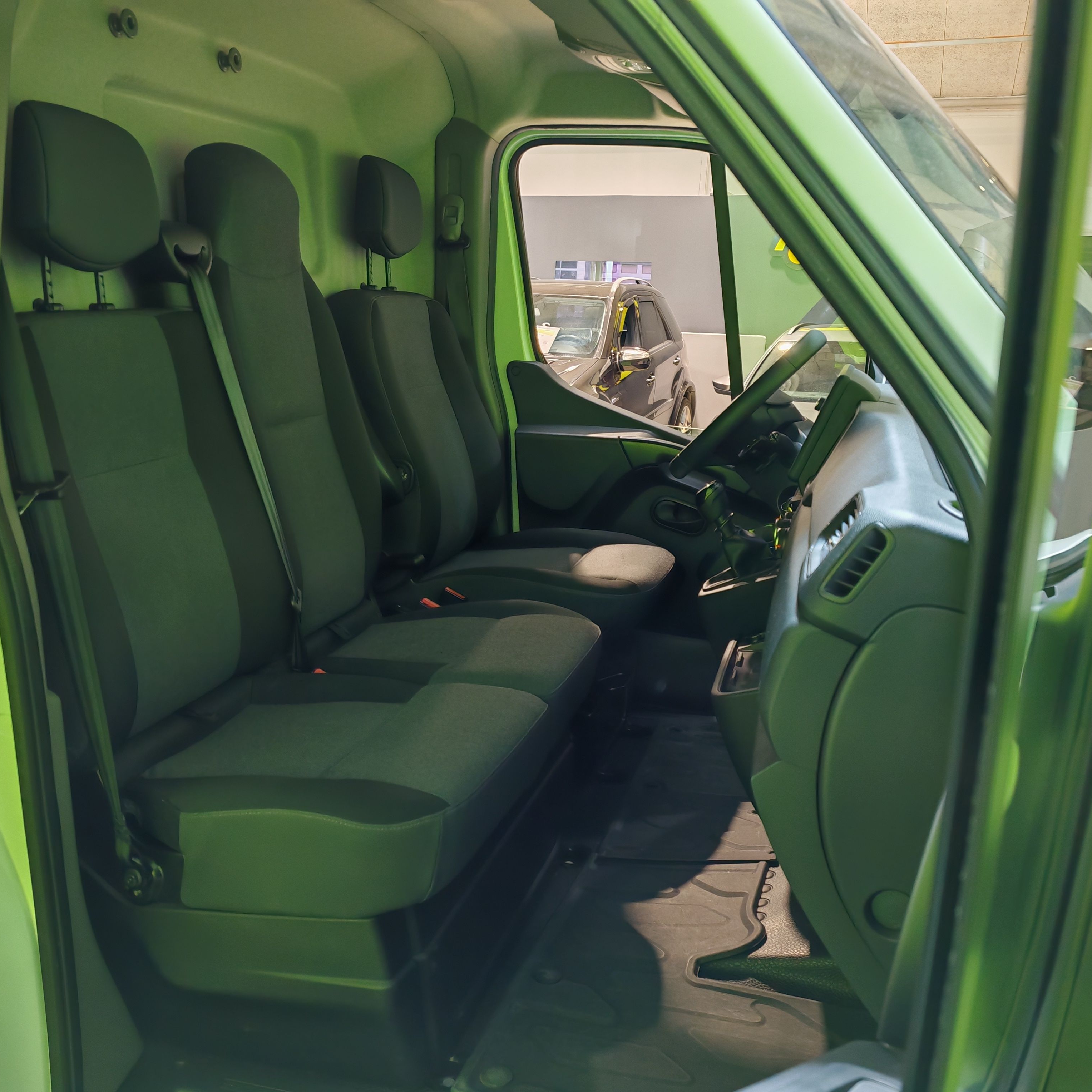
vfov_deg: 51.1
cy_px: 549
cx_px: 430
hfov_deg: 50.7
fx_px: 1142
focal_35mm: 32
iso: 160
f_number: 1.4
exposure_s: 1/50
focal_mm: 6.83
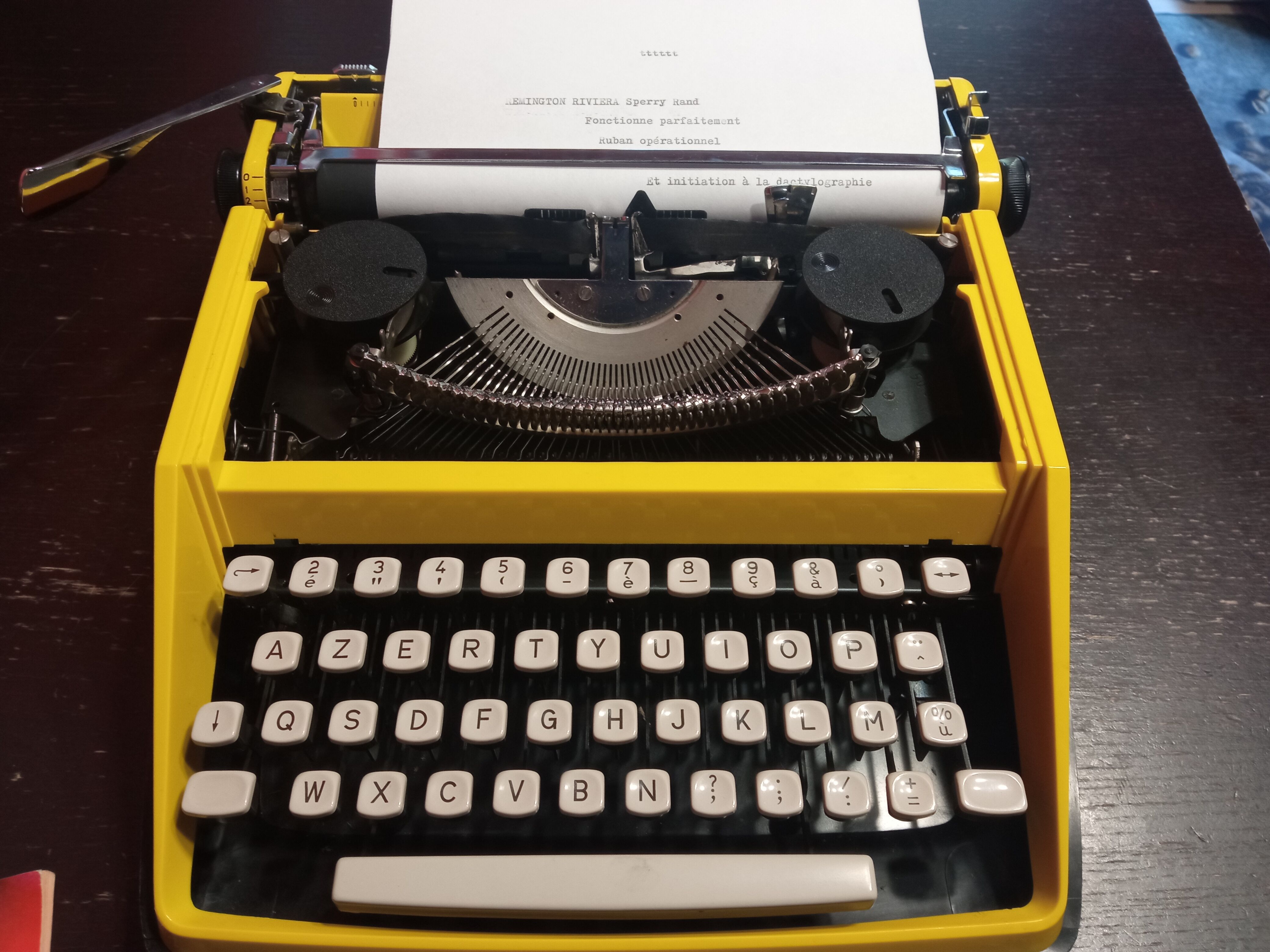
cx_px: 635
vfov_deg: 51.4
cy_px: 476
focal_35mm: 27
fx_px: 991
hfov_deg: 65.3
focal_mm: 3.79
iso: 309
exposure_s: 1/33.3
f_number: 2.2
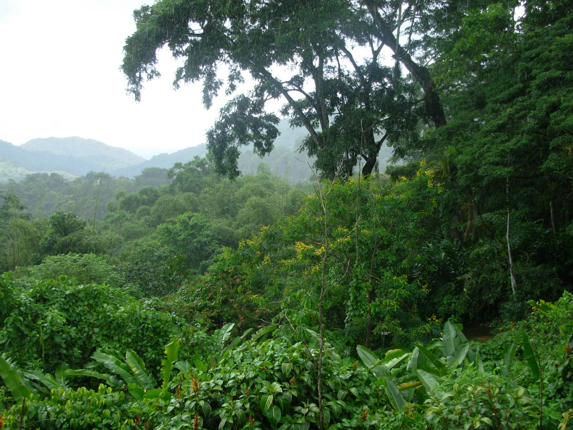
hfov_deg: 47.9
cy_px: 217
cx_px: 282
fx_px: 646
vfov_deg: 36.8
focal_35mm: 39
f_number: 2.9
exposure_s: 1/304
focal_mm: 6.3
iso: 50
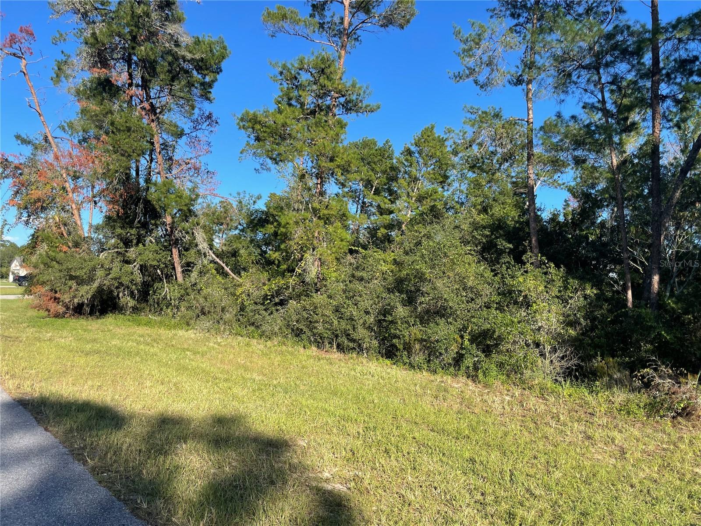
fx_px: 527
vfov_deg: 53.1
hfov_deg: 67.3
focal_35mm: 26
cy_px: 263
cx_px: 350
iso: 32
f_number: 1.6
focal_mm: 4.2
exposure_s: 1/1742
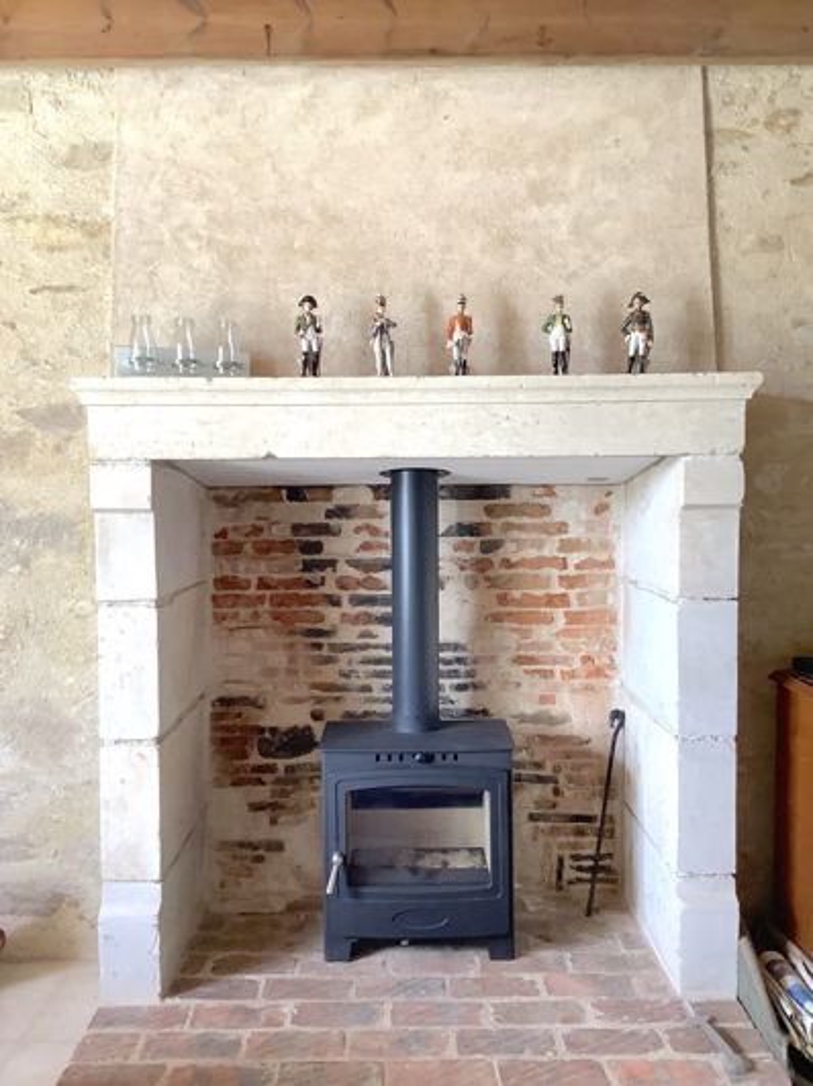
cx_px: 406
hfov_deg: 45.4
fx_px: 972
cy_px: 543
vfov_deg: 58.4
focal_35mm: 31
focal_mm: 3.3
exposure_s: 1/60
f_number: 2.4
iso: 100
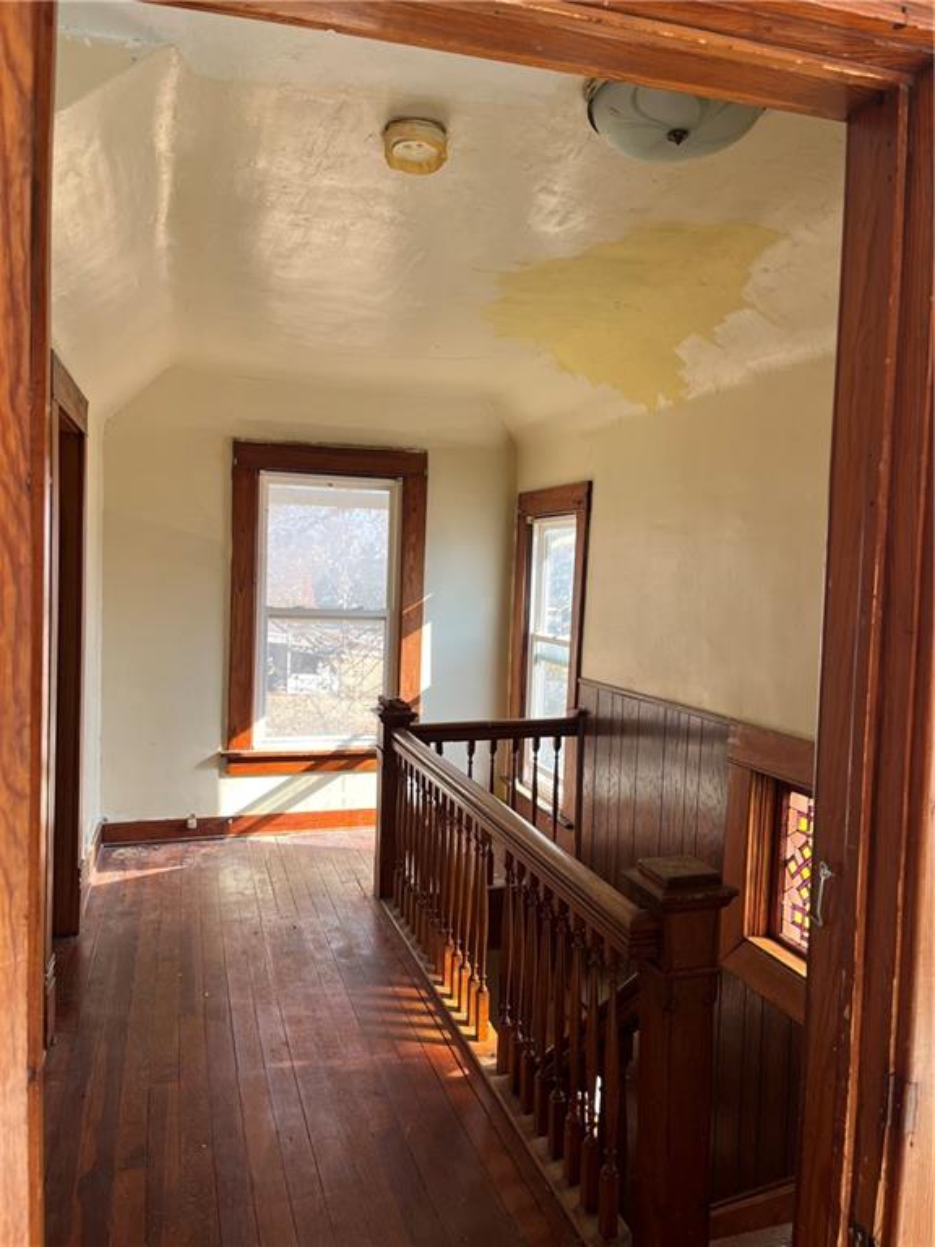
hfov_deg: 53.1
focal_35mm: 26
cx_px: 468
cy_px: 624
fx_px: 936
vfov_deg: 67.3
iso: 32
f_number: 1.6
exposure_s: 1/138
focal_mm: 5.1
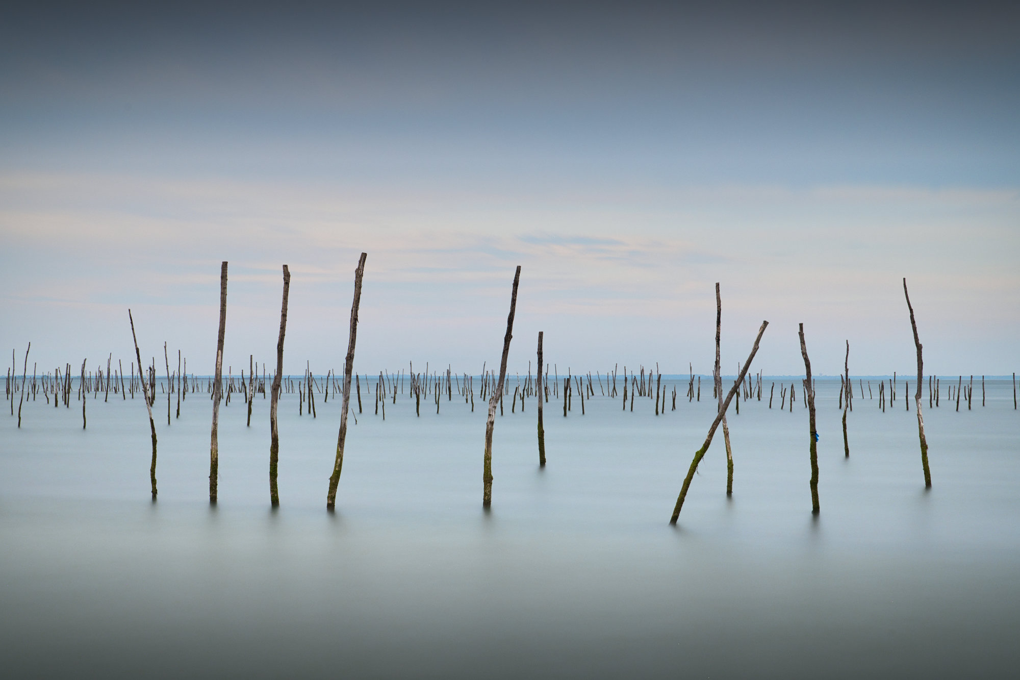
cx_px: 510
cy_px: 340
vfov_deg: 16.6
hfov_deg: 24.8
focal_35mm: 82
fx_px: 2323
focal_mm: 82
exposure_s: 149
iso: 200
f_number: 10
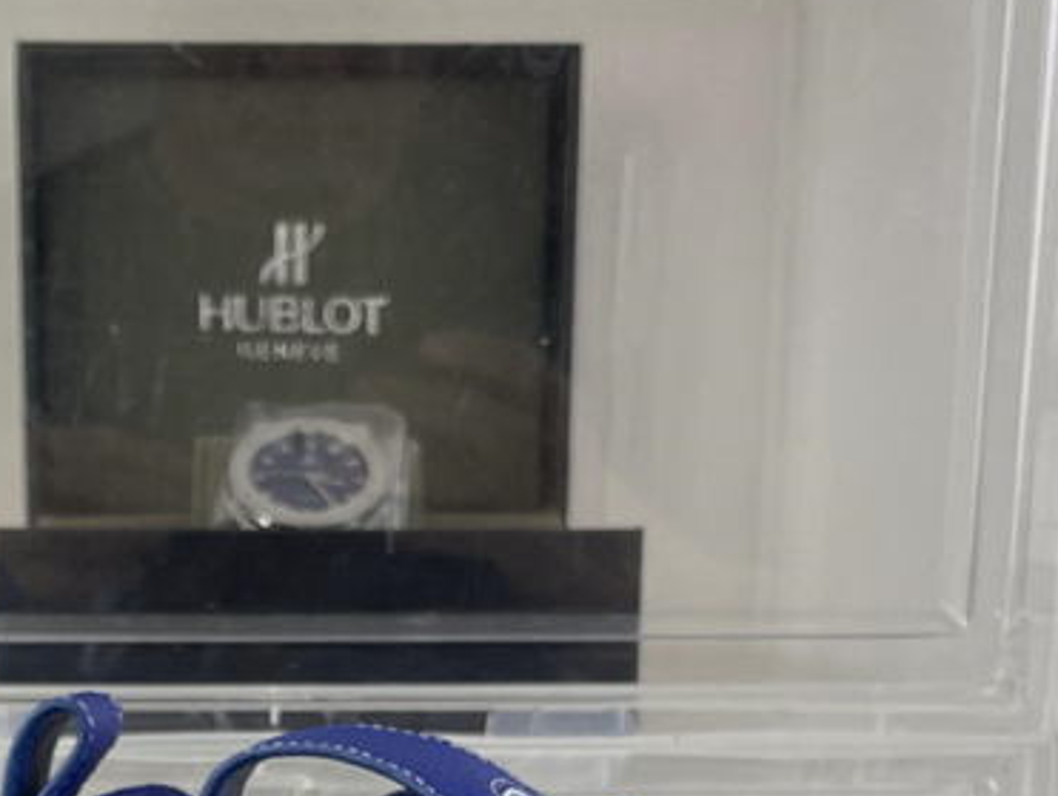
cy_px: 1107
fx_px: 2570
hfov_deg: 23.0
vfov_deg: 16.4
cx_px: 260
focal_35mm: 84
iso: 32
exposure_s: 1/197
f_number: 1.6
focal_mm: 4.2
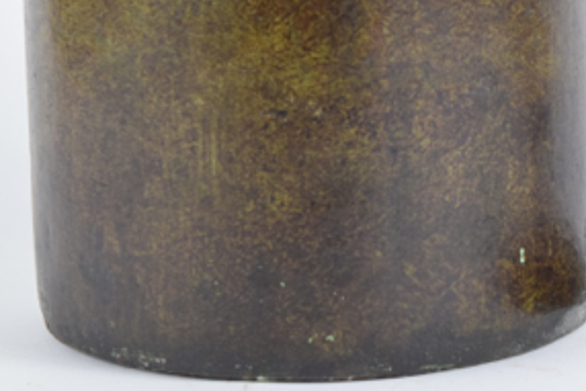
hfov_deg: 12.6
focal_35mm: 161
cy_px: 46
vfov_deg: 8.5
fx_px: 2622
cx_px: 602
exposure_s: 1/125
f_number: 9
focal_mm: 48
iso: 800
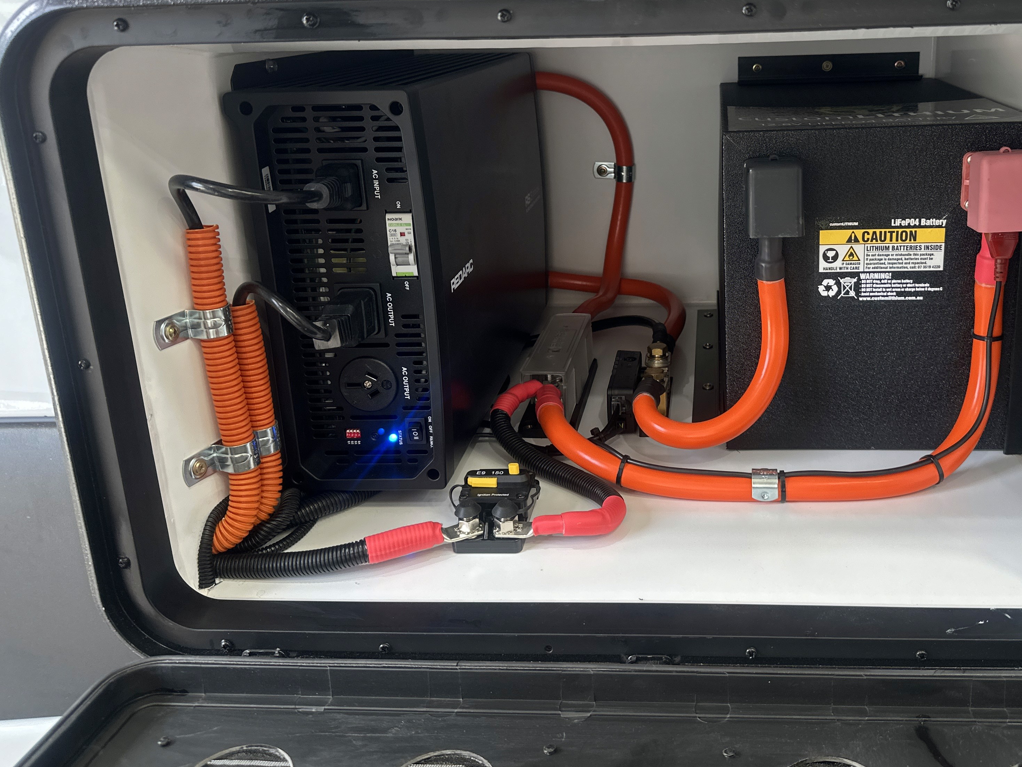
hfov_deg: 54.5
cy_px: 289
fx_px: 974
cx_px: 663
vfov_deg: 42.6
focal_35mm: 33
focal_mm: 6.86
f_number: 1.78
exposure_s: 1/121
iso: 64
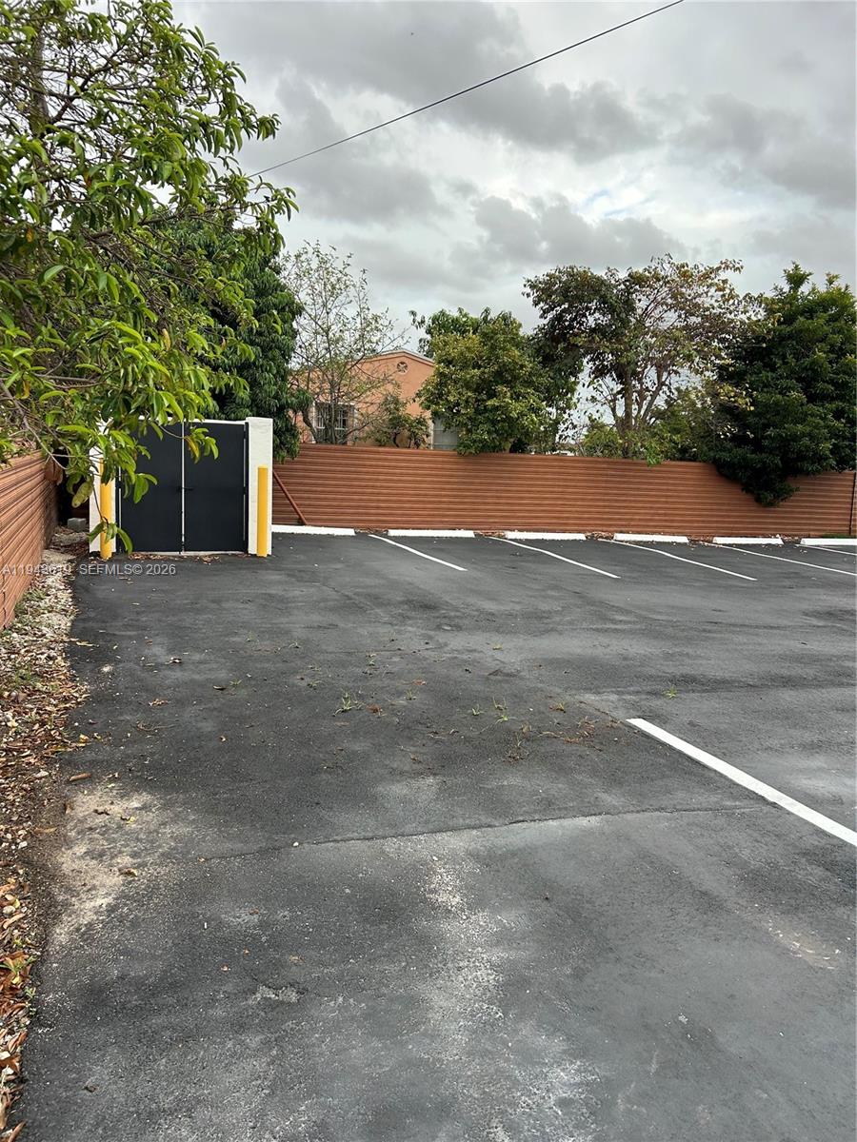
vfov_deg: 67.3
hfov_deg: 53.1
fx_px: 858
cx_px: 428
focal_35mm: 26
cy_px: 571
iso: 50
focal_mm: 5.7
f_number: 1.5
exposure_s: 1/617
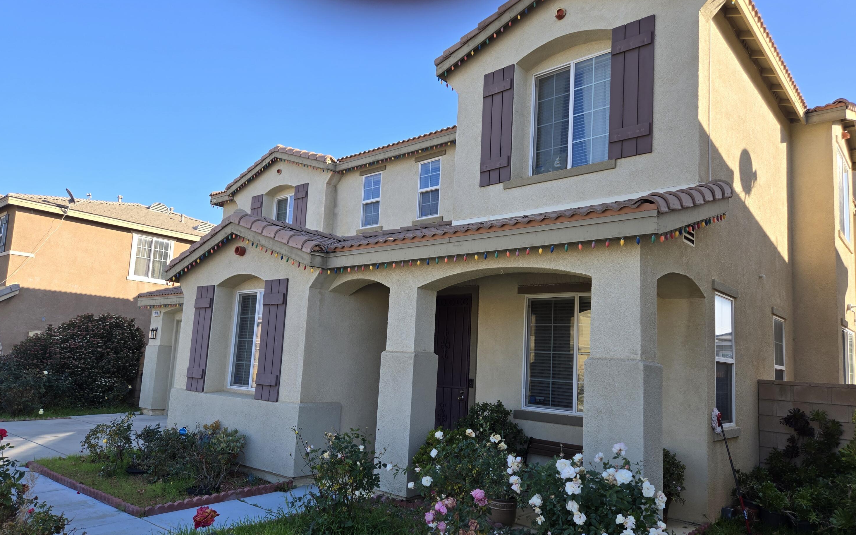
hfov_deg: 72.6
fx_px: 583
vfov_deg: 49.2
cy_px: 295
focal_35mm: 25
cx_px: 433
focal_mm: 5.4
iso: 25
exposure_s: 1/599
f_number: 1.8
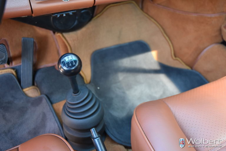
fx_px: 236
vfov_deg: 35.5
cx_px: 113
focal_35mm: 38
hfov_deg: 51.3
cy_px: 76
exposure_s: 1/60
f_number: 4
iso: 800
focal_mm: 25
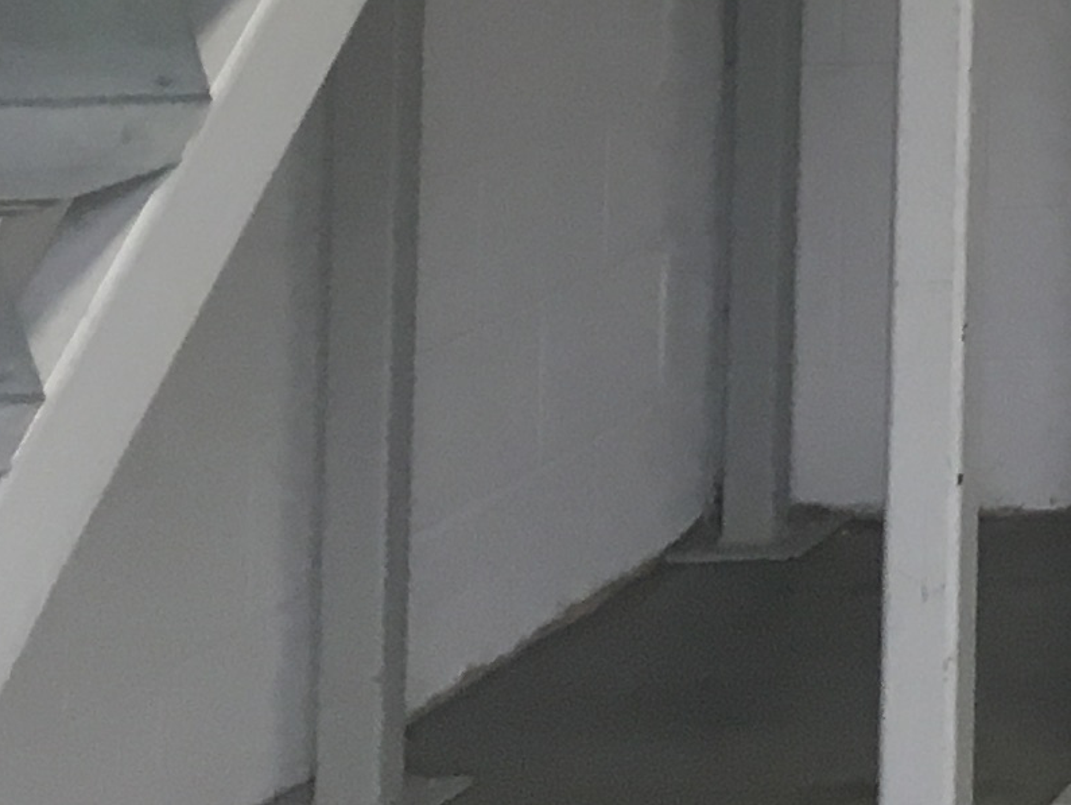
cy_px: -1134
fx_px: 4550
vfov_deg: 9.1
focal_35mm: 147
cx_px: 2494
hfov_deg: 11.4
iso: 40
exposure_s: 1/33
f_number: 2.2
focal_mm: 4.15
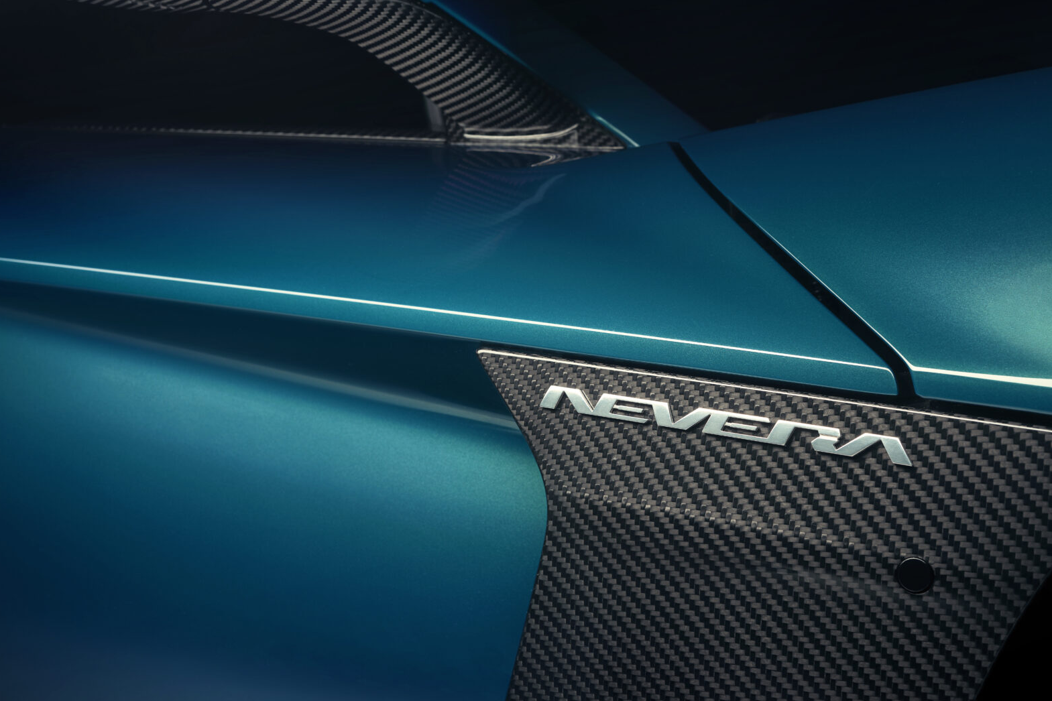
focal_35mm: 51
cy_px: 357
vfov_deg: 26.5
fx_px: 1490
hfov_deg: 38.9
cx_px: 516
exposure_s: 1/160
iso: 50
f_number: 8
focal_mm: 50
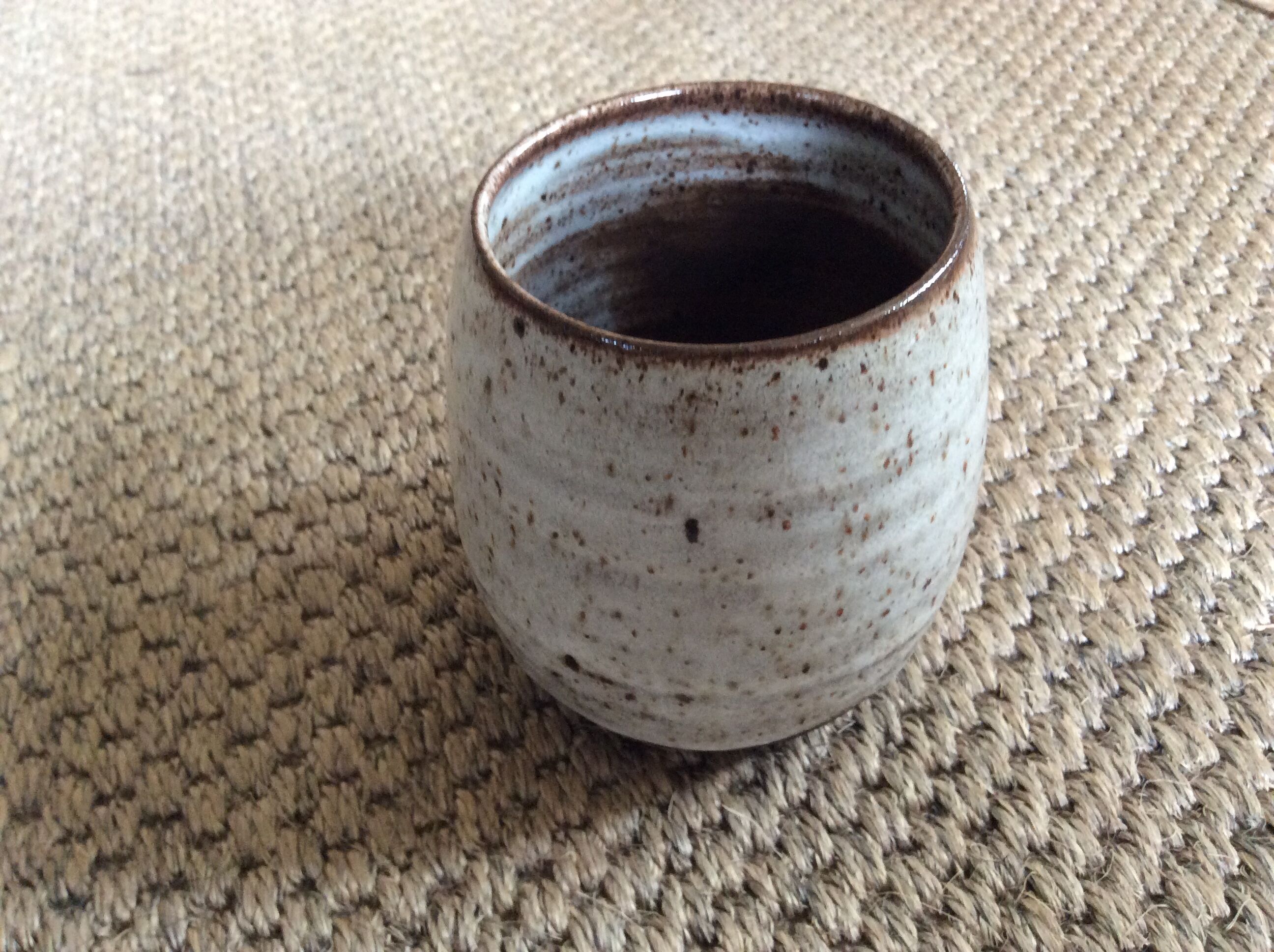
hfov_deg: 56.9
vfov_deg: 44.1
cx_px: 637
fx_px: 1176
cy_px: 476
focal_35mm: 32
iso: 200
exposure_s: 1/25
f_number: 2.4
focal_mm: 3.3
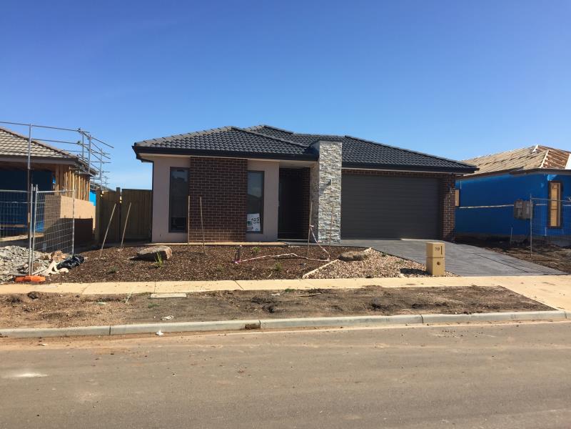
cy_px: 214
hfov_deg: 61.7
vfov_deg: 48.2
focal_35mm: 29
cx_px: 286
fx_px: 478
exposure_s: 1/1647
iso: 32
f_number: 2.2
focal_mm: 4.15
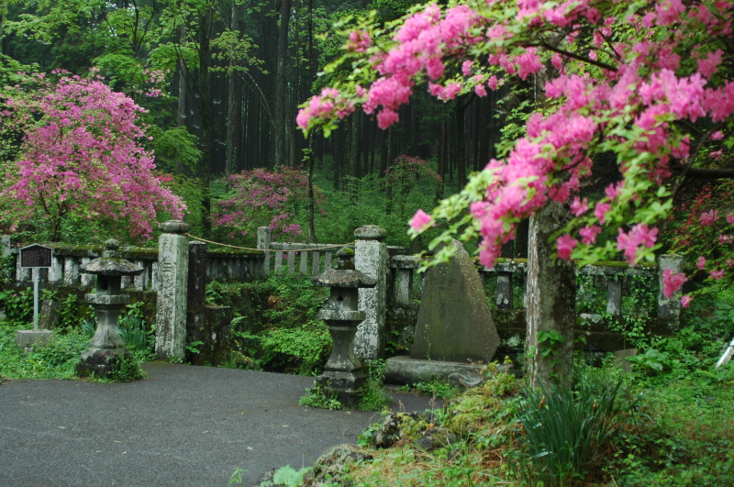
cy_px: 244
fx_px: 855
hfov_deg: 46.5
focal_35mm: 42
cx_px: 367
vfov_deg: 31.8
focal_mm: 28
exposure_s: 1/60
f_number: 4
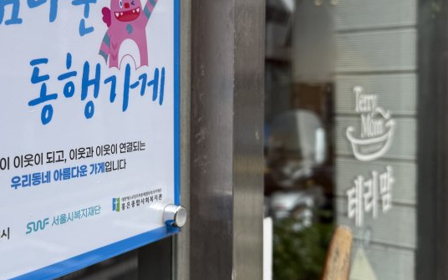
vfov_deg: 33.2
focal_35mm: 38
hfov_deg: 51.0
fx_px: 464
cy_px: 88
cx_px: 169
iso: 80
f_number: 1.78
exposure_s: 1/1585
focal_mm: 6.76
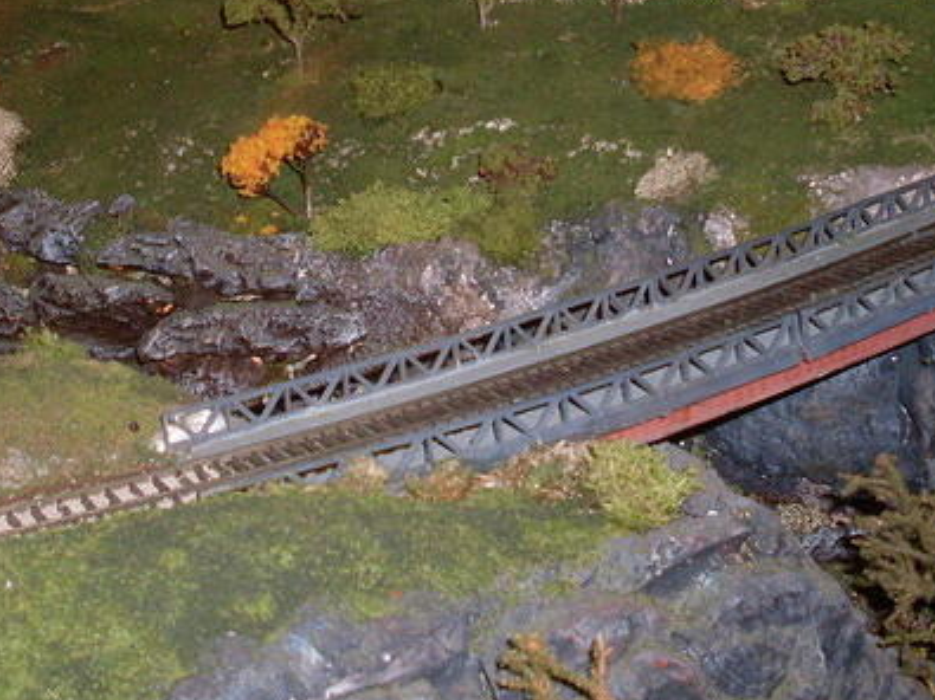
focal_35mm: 77
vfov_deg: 18.8
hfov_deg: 25.3
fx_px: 2079
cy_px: 52
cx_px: 440
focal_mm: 6.3
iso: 100
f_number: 2.8
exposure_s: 1/45
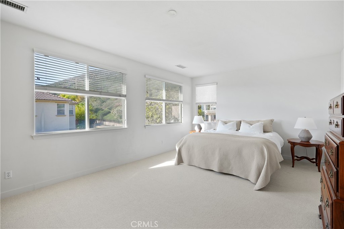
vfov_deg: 73.8
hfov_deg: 96.7
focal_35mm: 16
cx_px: 172
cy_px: 114
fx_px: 153
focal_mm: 16
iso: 160
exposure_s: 1/15
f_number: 4
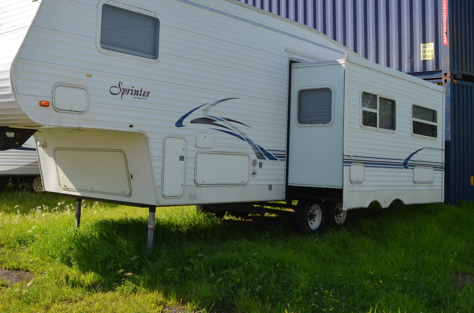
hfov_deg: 44.3
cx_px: 182
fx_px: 578
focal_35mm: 44
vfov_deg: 30.3
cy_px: 125
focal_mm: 22
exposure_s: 1/200
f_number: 10
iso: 100
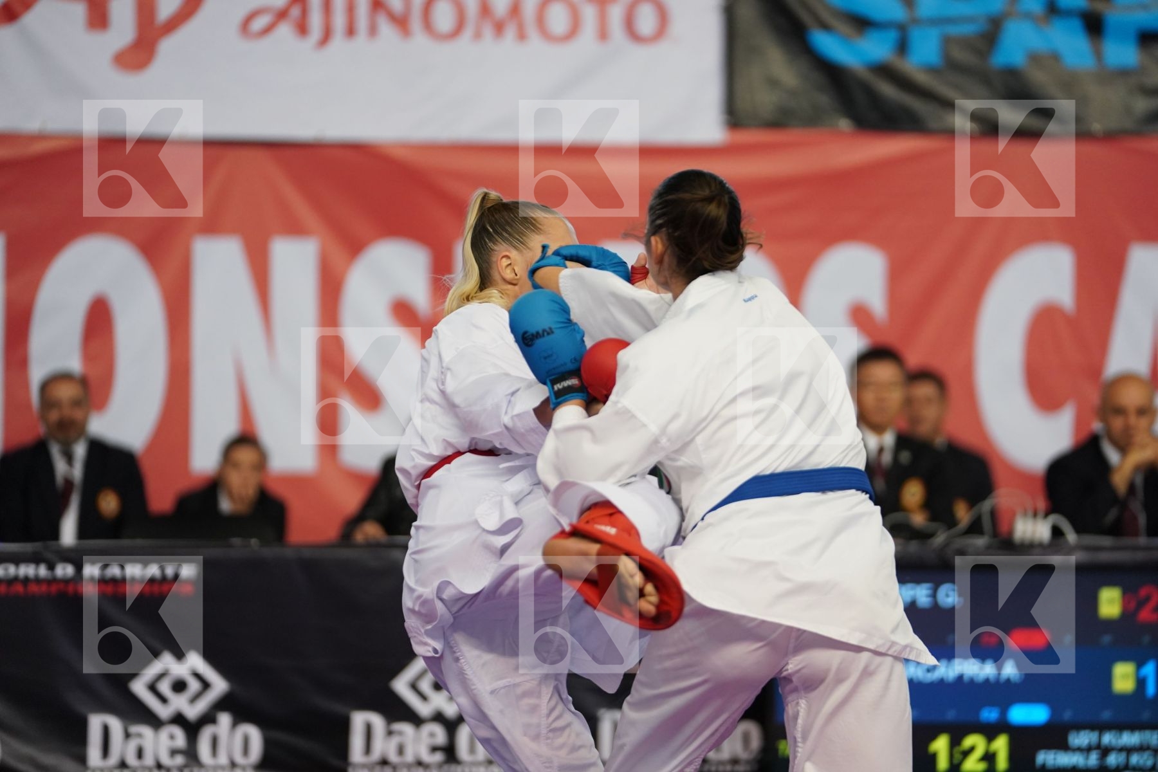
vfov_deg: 8.9
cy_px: 386
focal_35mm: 155
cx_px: 579
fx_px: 4985
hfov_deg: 13.2
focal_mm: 155
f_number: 2.8
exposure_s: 1/1000
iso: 2000
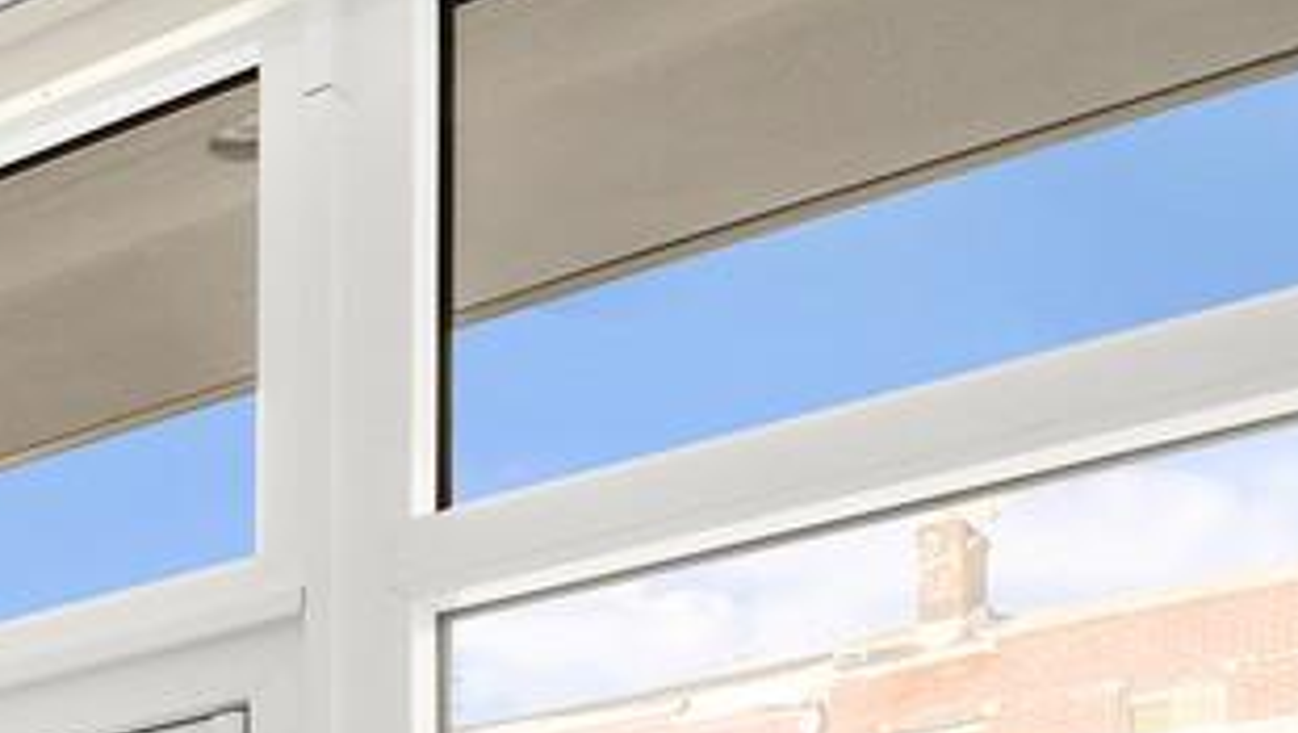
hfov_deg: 17.3
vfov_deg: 12.8
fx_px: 2790
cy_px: 1541
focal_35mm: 81
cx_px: -1422
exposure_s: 1/30
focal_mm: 16
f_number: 11
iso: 400
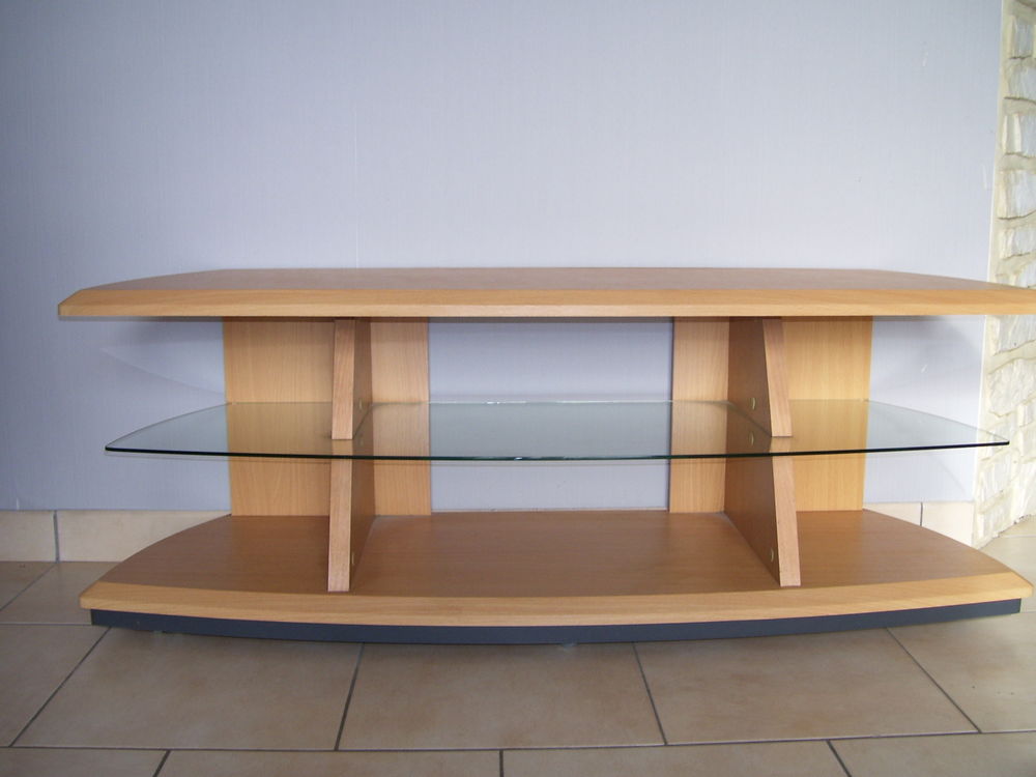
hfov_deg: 50.1
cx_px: 518
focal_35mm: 37
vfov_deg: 38.7
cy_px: 388
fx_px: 1107
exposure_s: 1/60
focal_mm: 6
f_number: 2.7
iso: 80
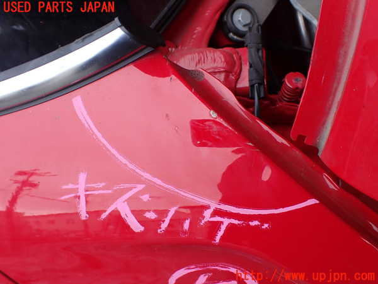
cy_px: 142
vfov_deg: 46.8
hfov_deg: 60.0
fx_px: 328
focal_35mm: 30
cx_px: 189
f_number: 3.2
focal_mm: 5.4
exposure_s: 1/250
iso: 100
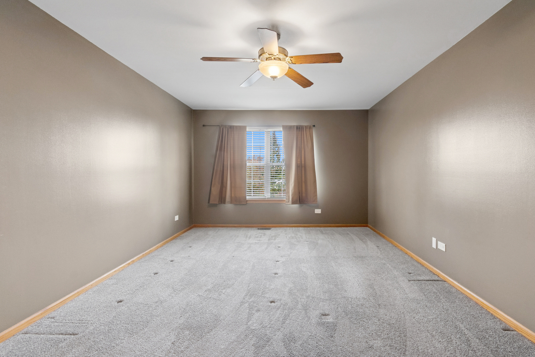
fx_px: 223
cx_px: 268
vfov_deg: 77.3
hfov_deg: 100.4
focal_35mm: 15
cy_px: 178
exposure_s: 1/8
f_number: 8
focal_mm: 10
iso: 400
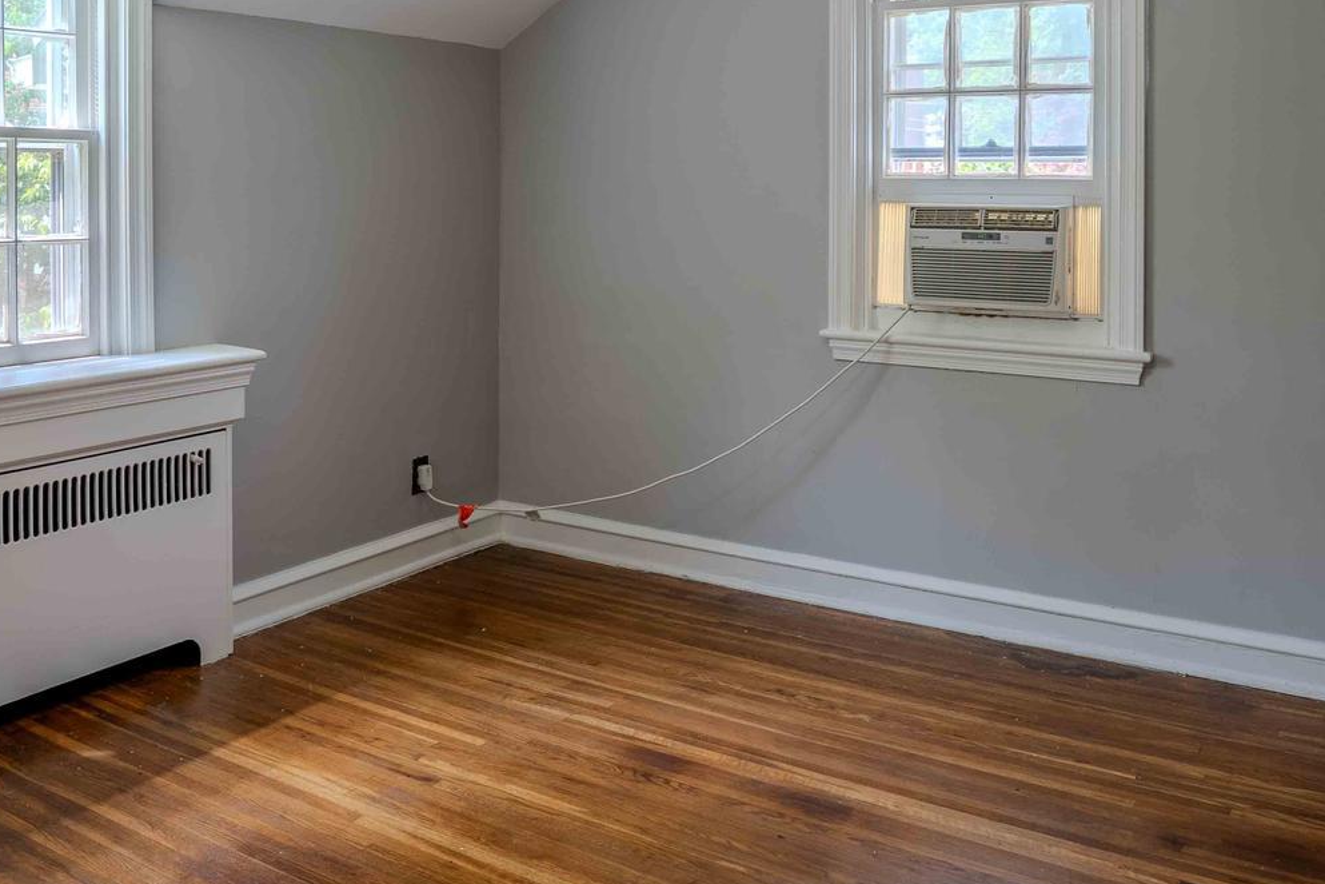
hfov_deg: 57.1
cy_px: 202
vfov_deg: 38.7
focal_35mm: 33
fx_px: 1214
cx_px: 580
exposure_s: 1/30
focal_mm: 16
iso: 320
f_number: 8
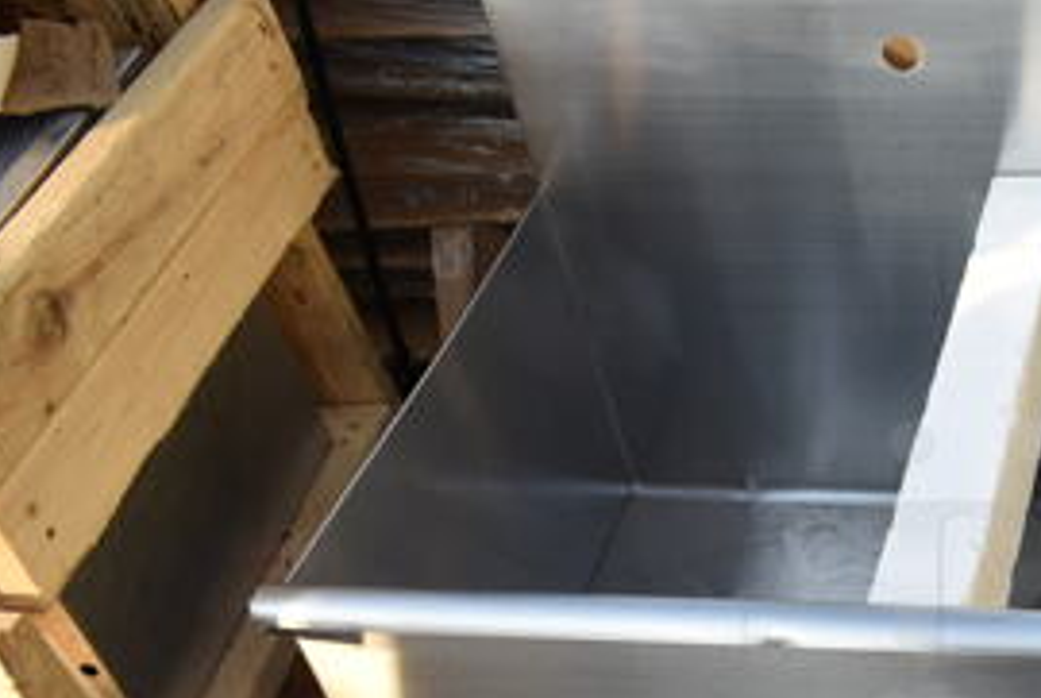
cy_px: 598
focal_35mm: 61
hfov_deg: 29.5
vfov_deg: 21.9
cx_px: 1149
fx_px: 1767
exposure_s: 1/125
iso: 100
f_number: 5
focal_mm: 18
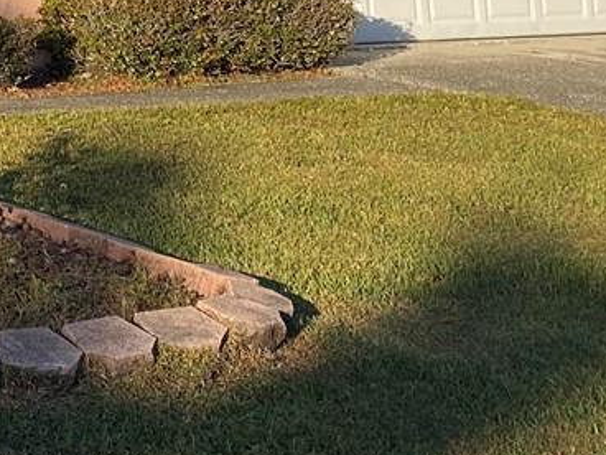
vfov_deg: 12.3
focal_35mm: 113
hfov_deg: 15.8
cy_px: -274
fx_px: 1978
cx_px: -331
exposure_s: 1/1779
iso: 32
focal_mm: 4.25
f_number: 1.8
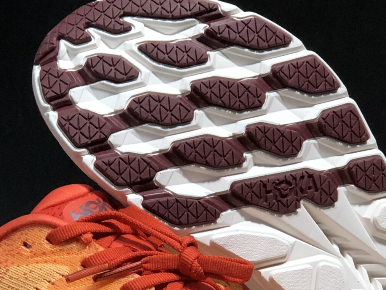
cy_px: 238
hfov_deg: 13.7
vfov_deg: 10.3
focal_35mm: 144
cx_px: 165
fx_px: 1606
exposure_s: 1/30
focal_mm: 6.6
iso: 100
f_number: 2.8
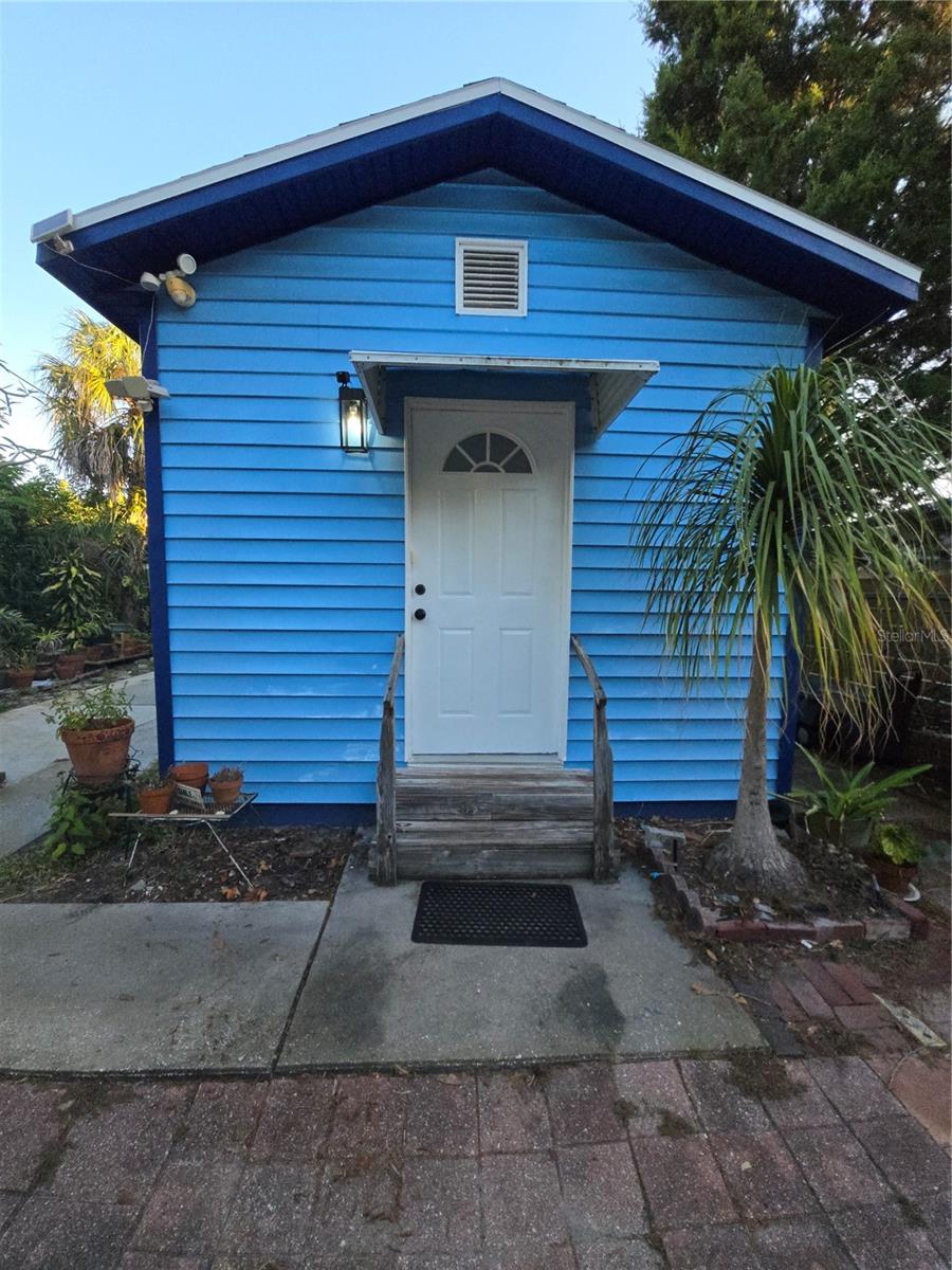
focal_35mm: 13
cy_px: 635
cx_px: 476
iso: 100
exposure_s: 1/359
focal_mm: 1.7
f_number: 2.2
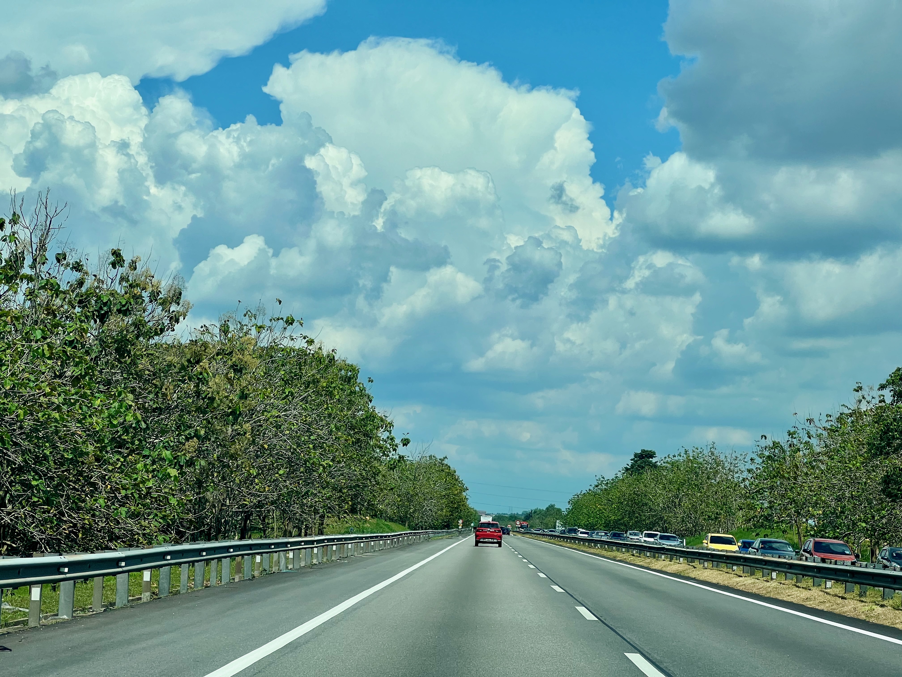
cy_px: 338
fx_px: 2006
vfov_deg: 19.1
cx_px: 451
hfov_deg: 25.3
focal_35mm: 77
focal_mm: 9
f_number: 2.8
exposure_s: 1/1179
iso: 32
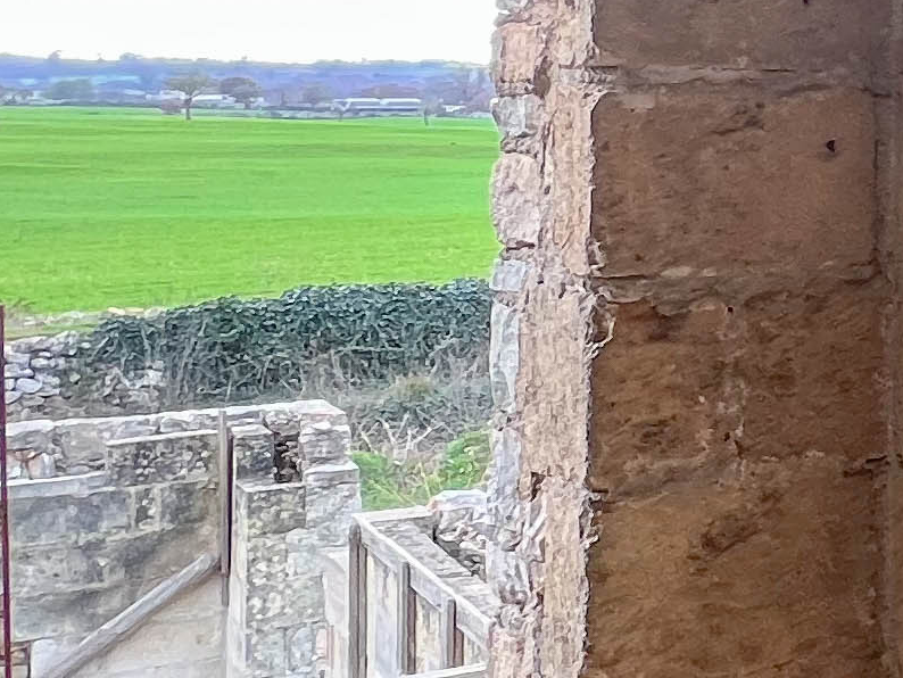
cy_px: 105
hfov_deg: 18.0
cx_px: 1872
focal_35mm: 66
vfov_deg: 21.9
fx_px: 1722
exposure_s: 1/130
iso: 32
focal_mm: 1.57
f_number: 1.8
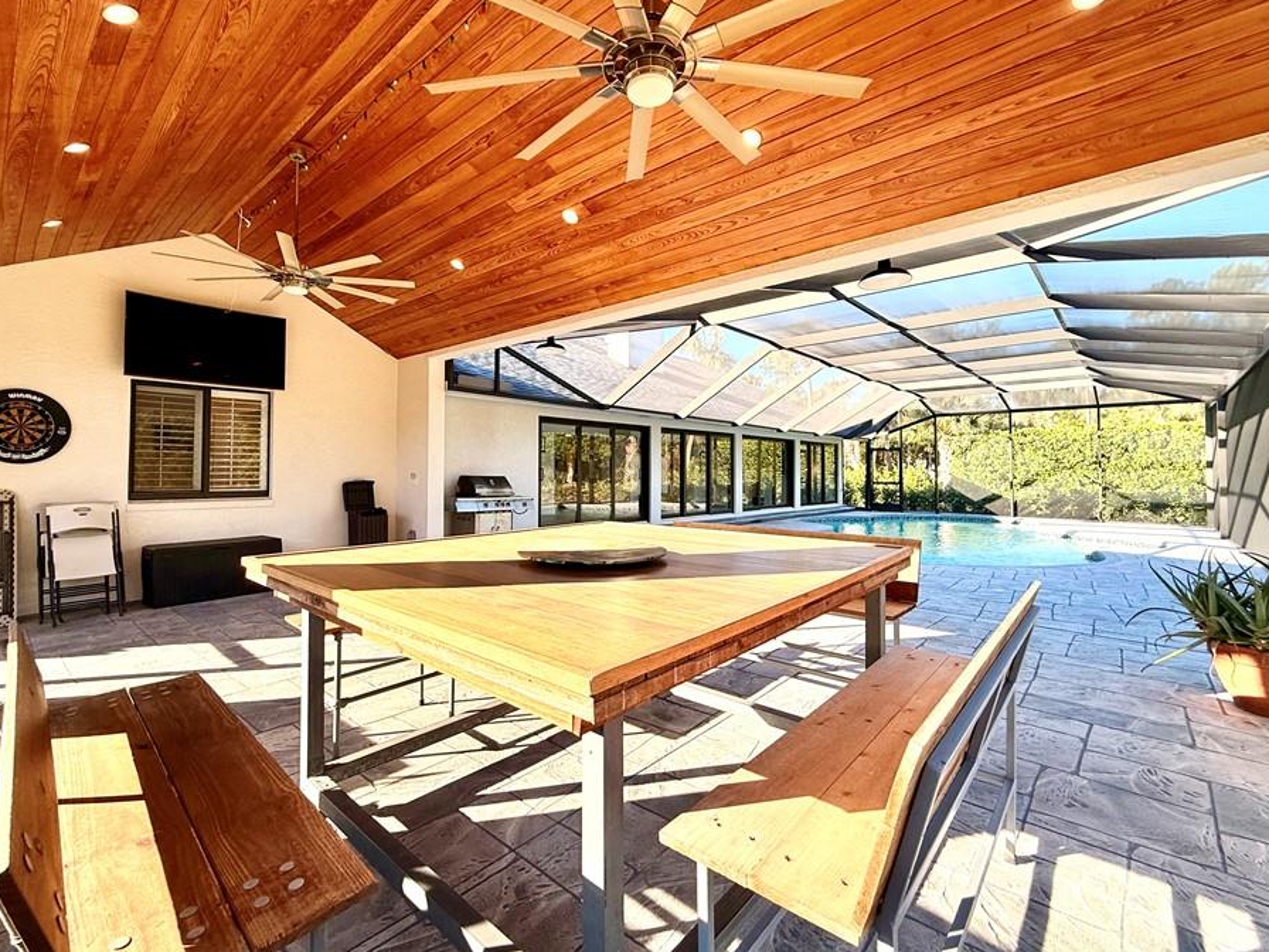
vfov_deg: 78.1
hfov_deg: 94.4
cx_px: 606
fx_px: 587
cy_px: 455
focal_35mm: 16
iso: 50
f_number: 2.2
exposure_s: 1/264
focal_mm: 2.22
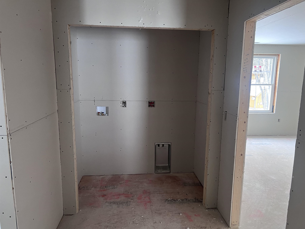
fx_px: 229
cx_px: 152
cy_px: 114
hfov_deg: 67.3
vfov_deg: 53.1
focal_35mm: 26
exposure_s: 1/60
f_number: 1.5
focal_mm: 5.7
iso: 200
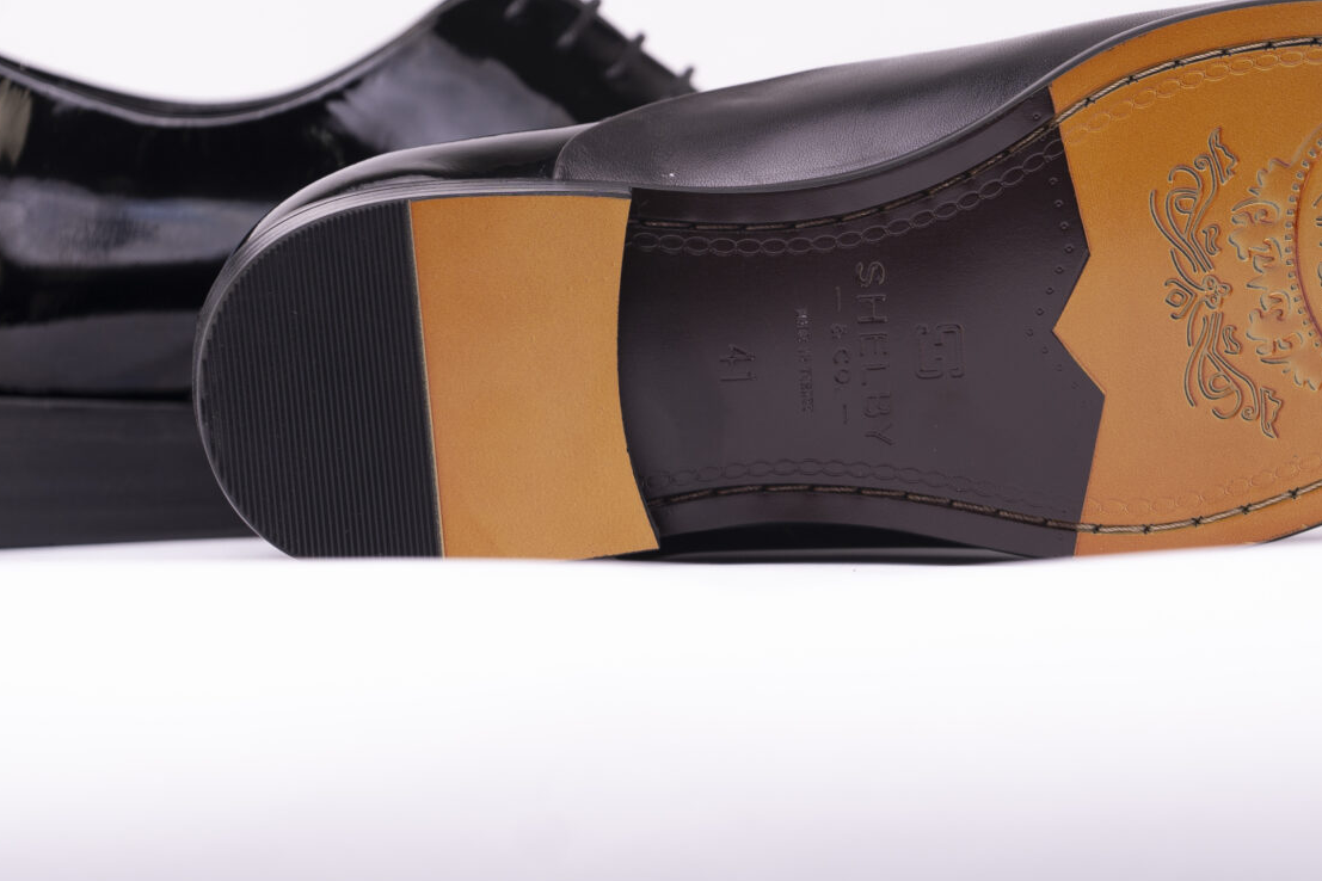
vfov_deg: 3.0
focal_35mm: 458
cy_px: -14
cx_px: 861
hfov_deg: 4.5
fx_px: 16817
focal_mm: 198
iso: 100
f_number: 5
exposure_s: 1/100
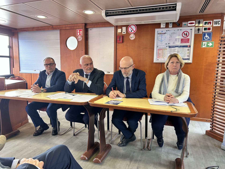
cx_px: 112
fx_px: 169
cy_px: 84
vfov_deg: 53.1
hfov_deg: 67.3
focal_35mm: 26
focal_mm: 5.7
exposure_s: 1/75
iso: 125
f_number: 1.5
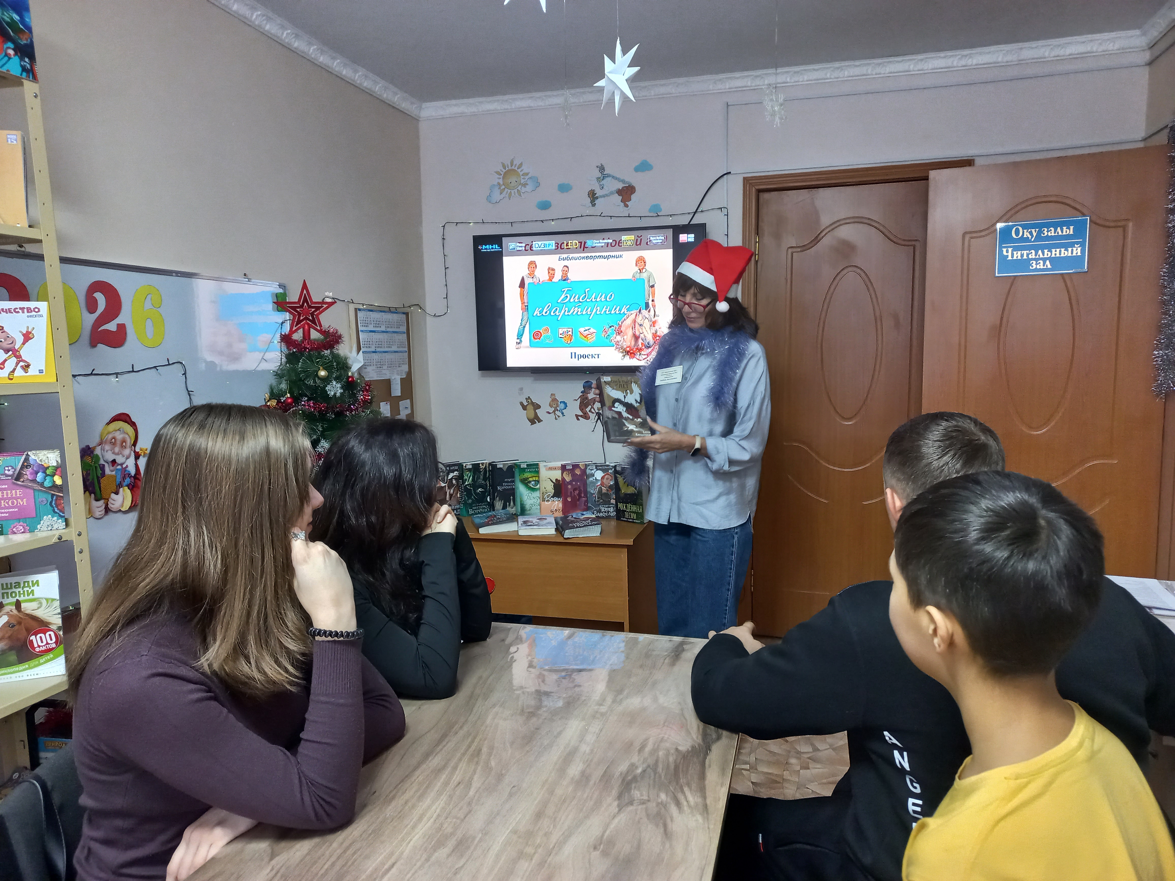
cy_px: 440
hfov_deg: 69.4
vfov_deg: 54.9
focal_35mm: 25
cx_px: 588
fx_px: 849
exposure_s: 1/33
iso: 320
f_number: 1.8
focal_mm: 4.6
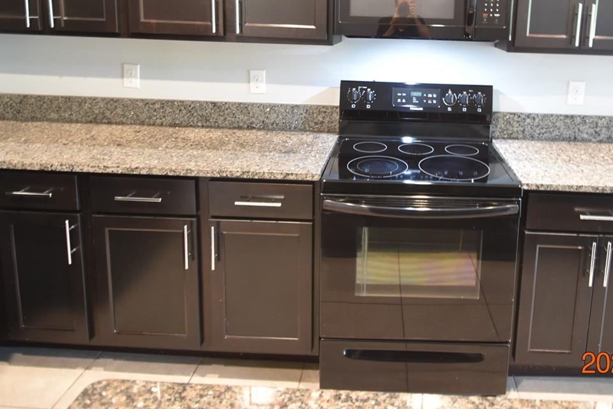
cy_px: 73
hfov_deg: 70.0
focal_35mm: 25
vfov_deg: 48.0
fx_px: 426
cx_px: 393
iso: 800
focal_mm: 10
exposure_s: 1/6
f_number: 3.5
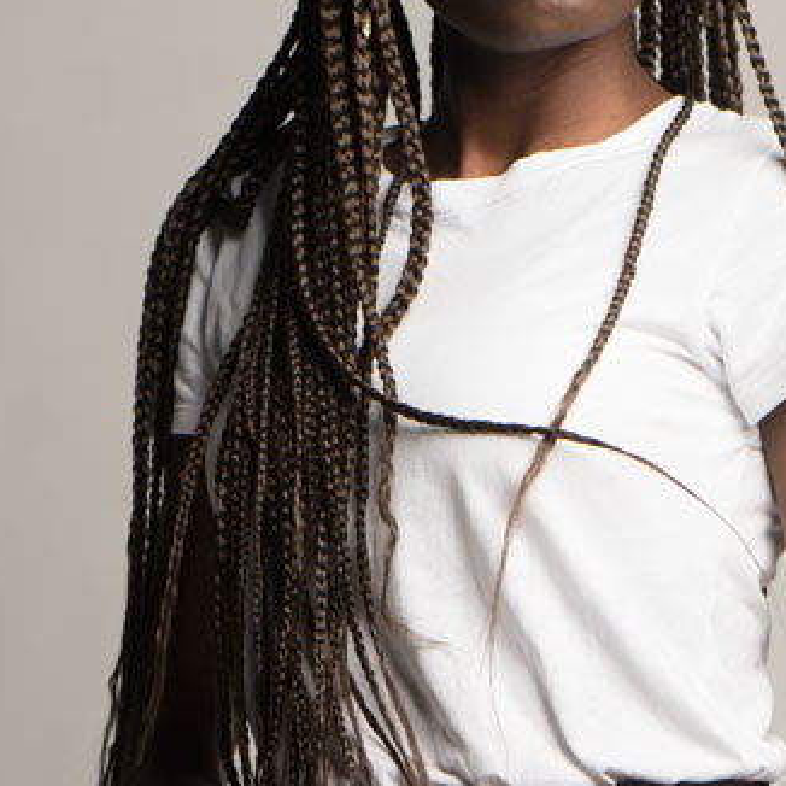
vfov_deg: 6.2
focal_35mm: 280
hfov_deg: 6.3
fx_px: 7193
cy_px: 596
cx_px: 539
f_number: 5.6
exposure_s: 1/160
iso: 100
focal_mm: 105
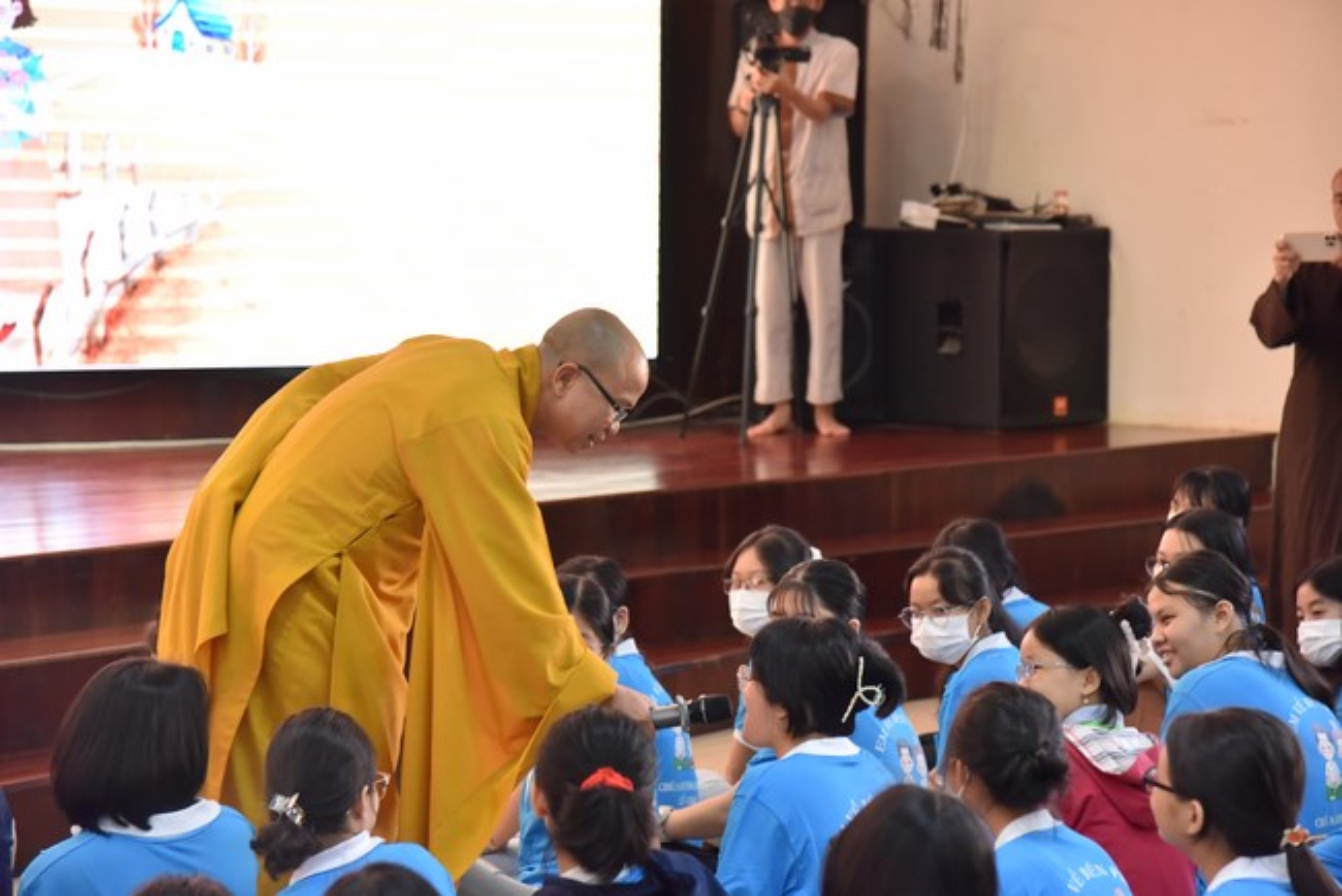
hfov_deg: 21.4
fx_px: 3543
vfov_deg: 14.4
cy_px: 448
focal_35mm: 95
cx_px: 671
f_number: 4.5
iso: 3200
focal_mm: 95
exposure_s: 1/125
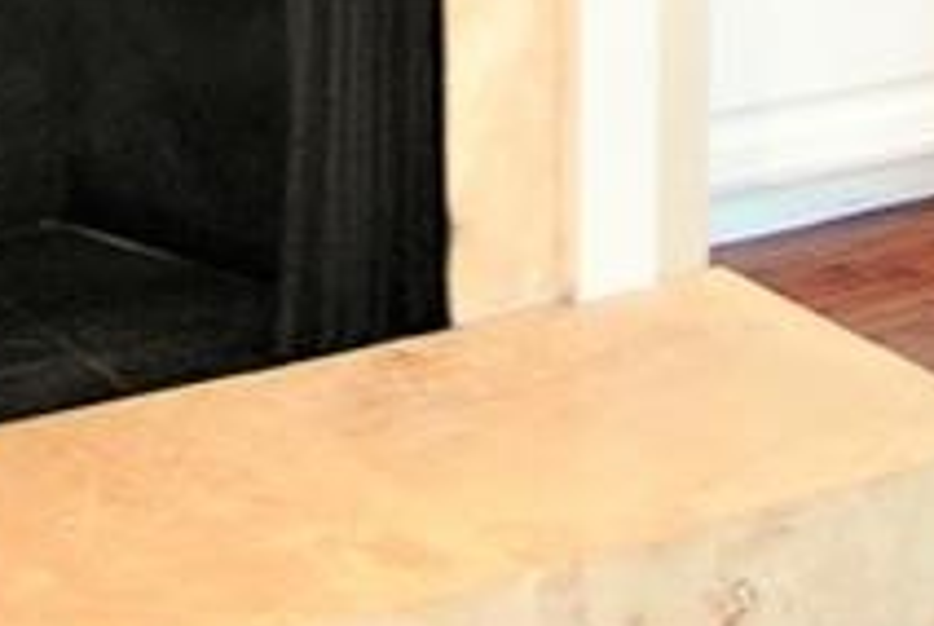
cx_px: 357
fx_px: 3715
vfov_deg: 8.8
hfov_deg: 14.3
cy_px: -868
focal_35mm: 143
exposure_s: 1/40
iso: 160
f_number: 2.8
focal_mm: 5.8
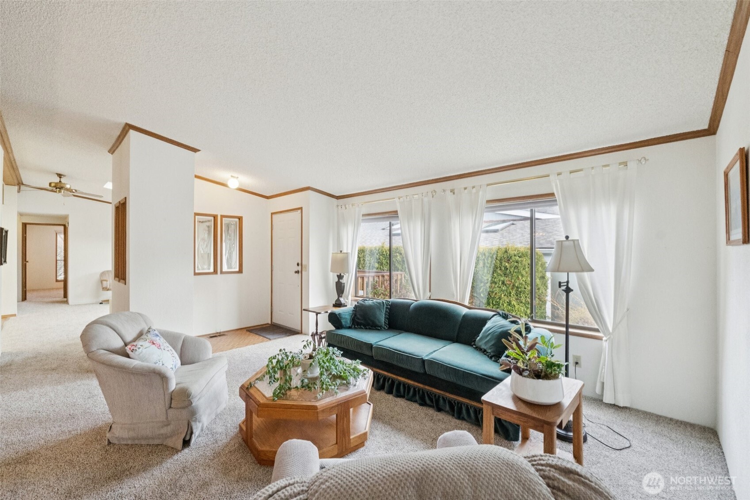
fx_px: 312
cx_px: 375
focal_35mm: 15
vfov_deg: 77.3
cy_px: 250
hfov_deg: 100.4
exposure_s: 1/30
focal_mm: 10
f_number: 9
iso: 1000
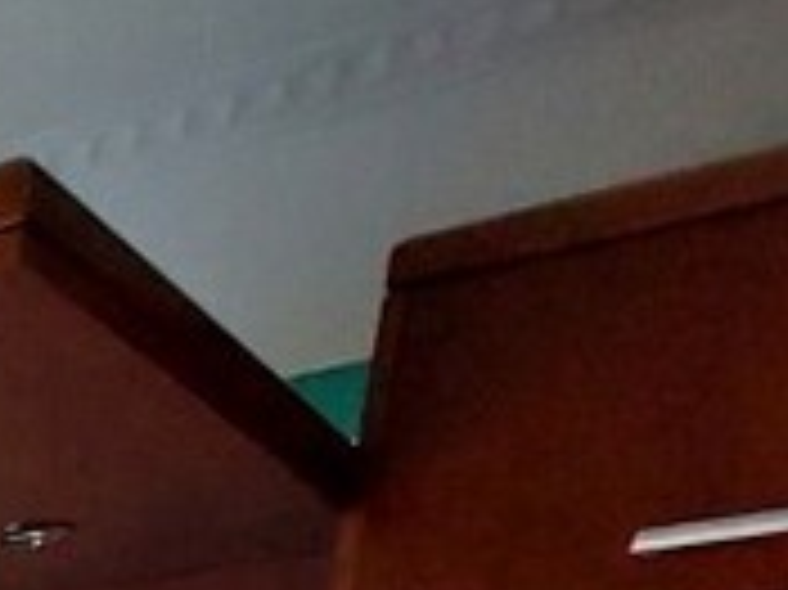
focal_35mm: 76
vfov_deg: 12.4
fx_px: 1729
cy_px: 1608
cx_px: -1076
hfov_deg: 15.3
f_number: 2.2
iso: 100
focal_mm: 1.74
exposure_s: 1/50
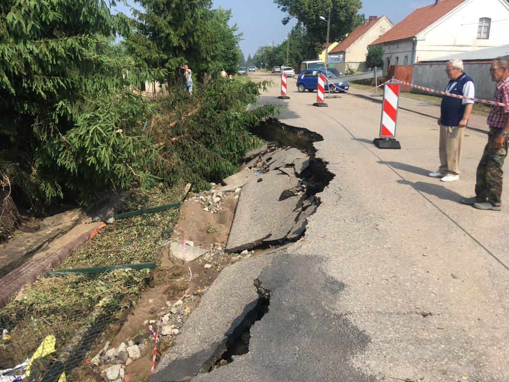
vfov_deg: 48.2
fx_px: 426
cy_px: 191
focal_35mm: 29
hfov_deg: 61.7
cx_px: 254
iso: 25
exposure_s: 1/1099
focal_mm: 4.15
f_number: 2.2
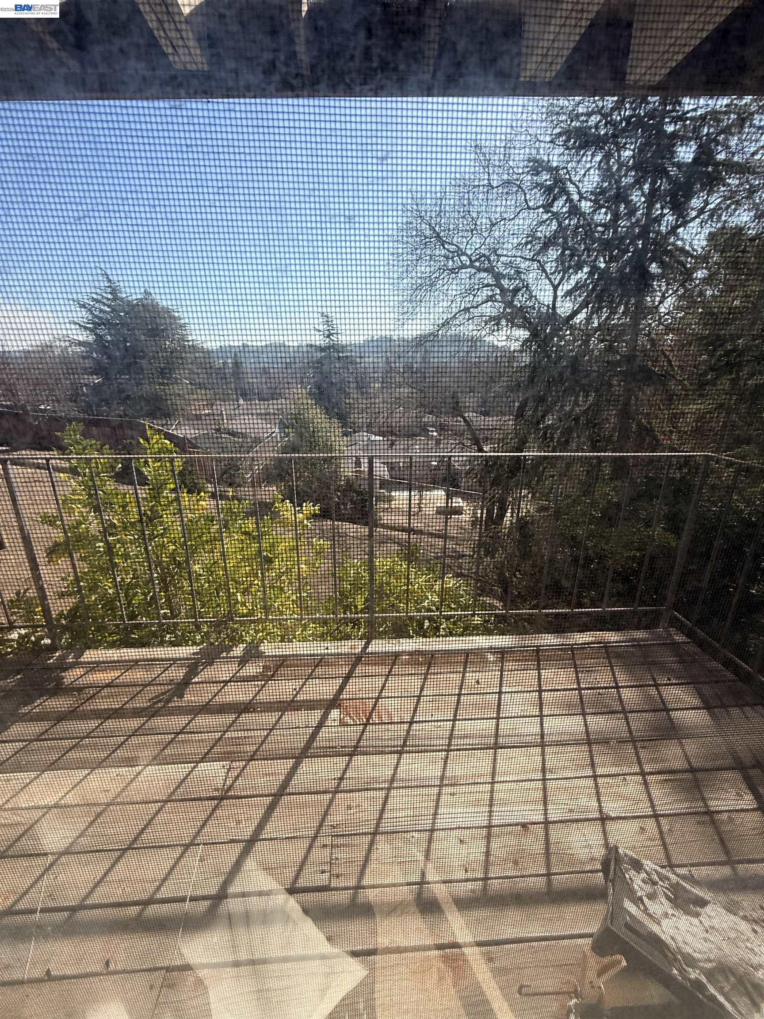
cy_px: 510
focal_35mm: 14
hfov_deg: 85.7
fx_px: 412
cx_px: 382
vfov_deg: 102.1
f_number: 2.2
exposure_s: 1/830
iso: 50
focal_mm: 2.22
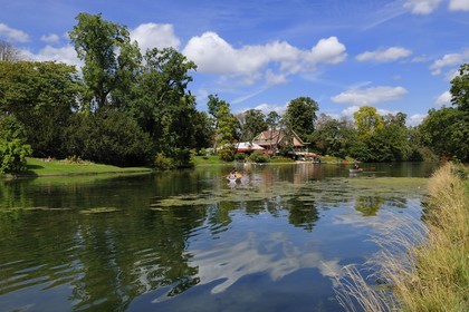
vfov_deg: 36.9
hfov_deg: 53.1
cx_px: 234
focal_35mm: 36
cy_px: 156
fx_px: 469
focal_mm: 36
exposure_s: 1/200
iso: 200
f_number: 13
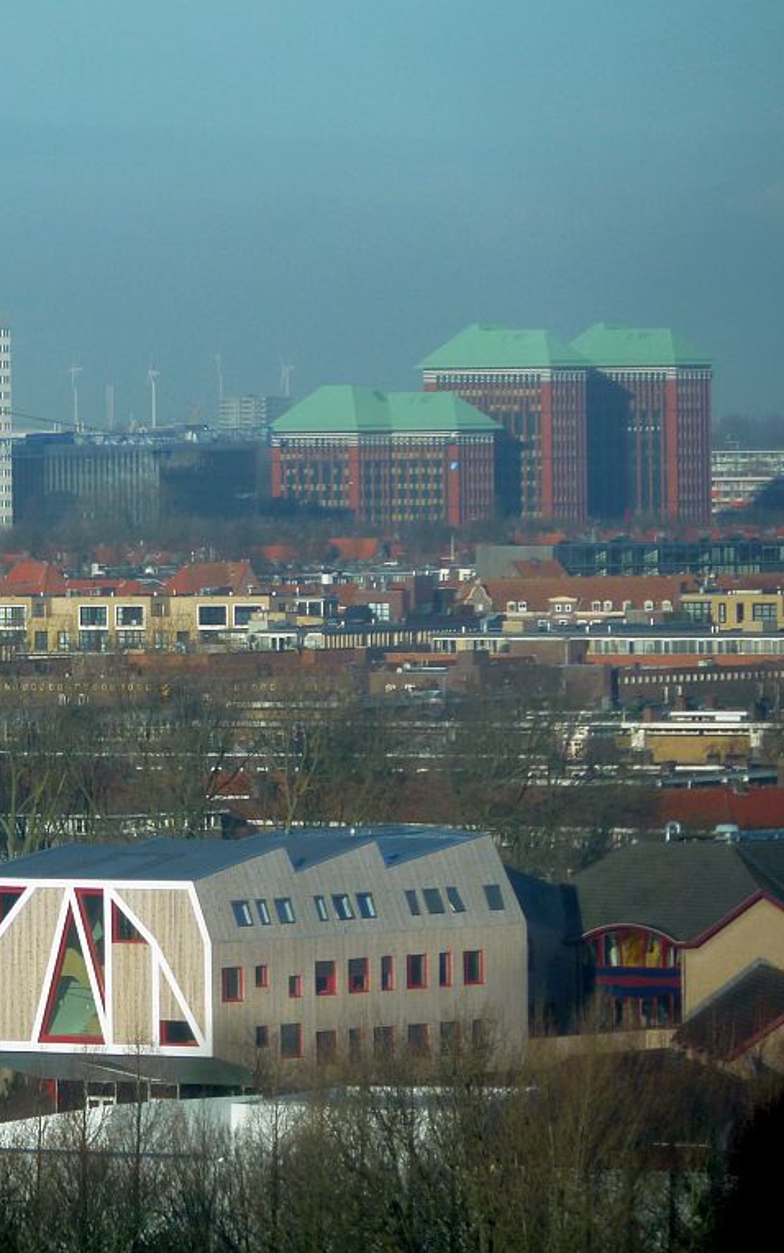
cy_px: 627
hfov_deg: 3.6
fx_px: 12605
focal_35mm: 369
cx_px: -36
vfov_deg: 5.7
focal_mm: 42.6
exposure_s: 1/160
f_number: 4.7
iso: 80
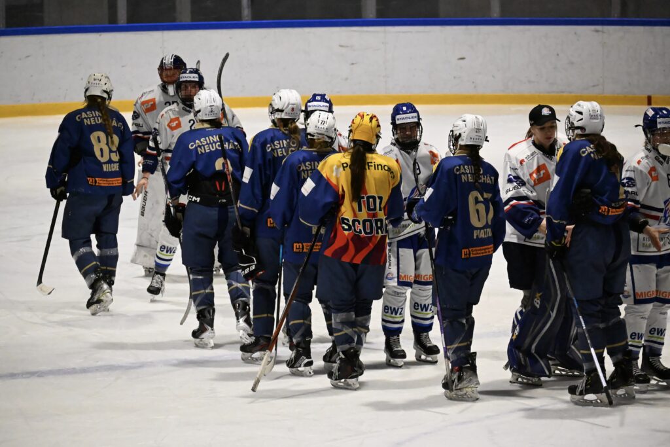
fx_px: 4467
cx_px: 335
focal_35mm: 240
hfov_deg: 8.6
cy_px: 224
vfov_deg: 5.7
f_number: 5.3
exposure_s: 1/4000
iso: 16000
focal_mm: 160
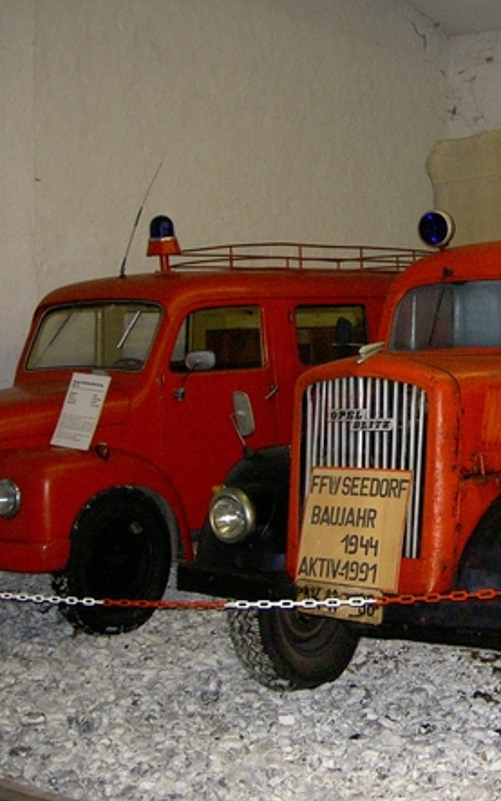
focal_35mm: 56
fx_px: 1223
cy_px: 403
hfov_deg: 22.2
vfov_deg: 36.3
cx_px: 510
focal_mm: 8
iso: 200
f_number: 2.8
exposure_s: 1/125
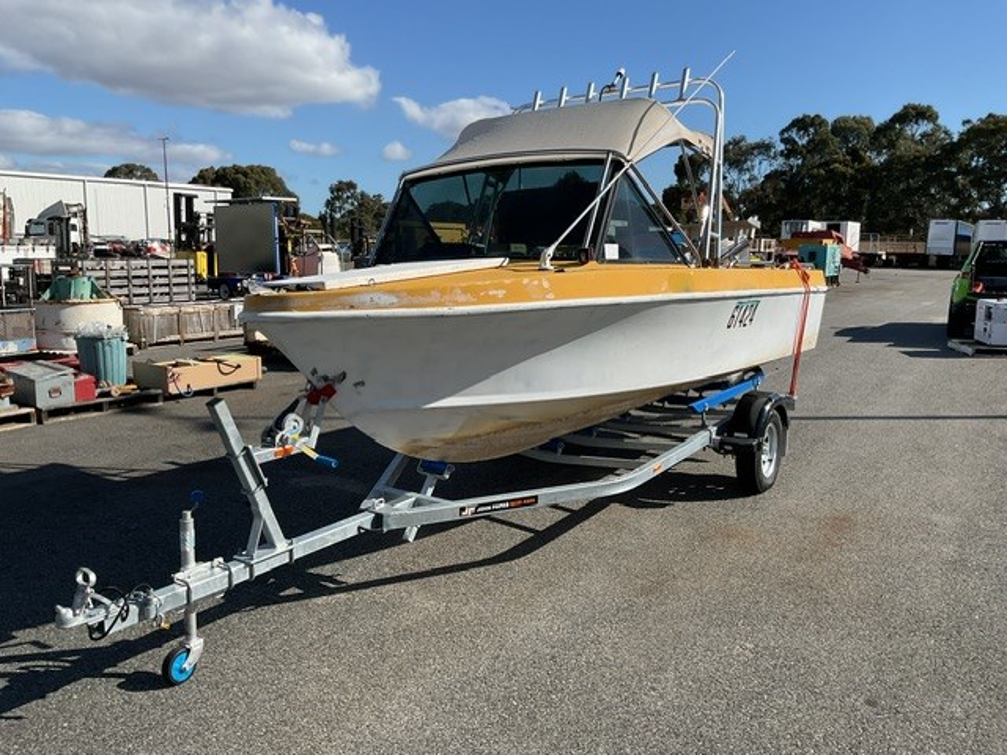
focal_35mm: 29
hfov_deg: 61.7
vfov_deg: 48.2
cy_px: 378
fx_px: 844
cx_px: 504
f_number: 1.8
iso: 16
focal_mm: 3
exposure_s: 1/2538
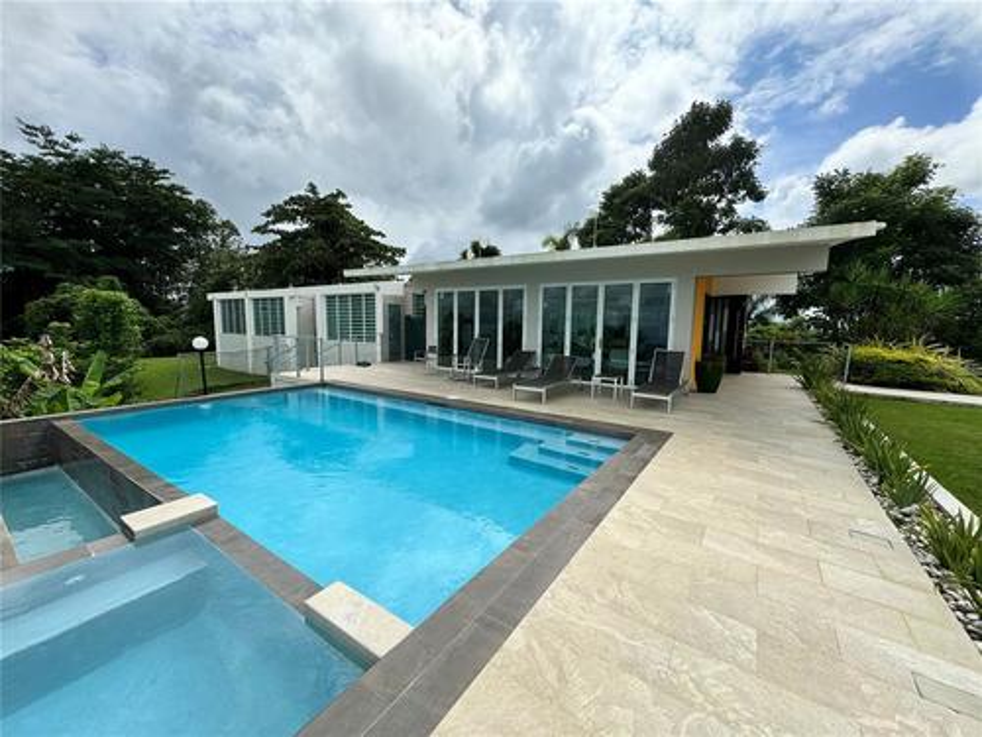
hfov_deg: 102.1
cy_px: 368
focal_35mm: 14
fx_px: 397
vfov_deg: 85.7
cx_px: 491
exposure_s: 1/2874
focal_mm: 2.22
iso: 50
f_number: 2.2
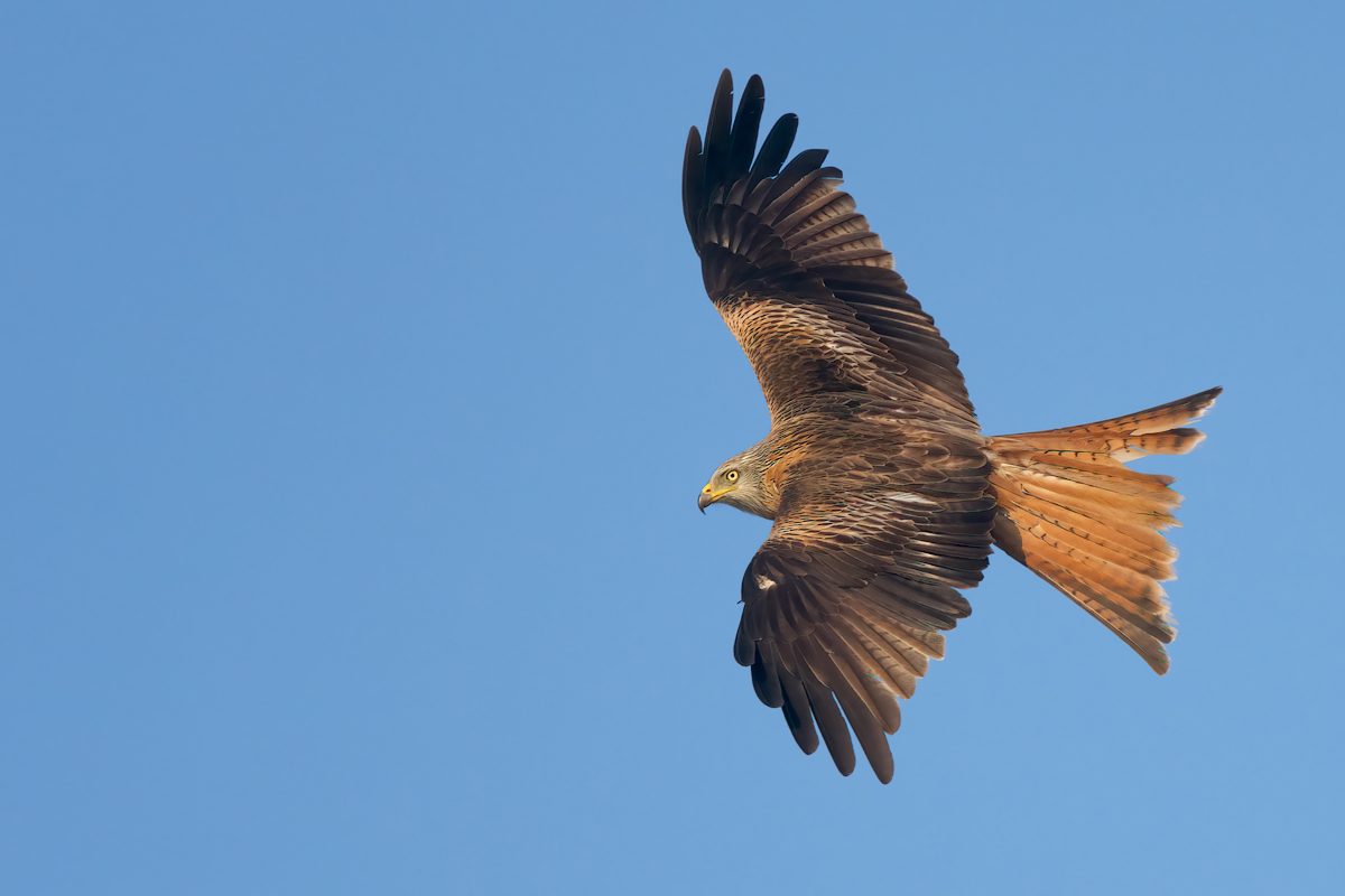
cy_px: 448
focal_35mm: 750
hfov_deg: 2.7
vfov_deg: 1.8
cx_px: 672
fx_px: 28019
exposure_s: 1/2500
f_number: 7.1
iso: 1250
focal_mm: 500
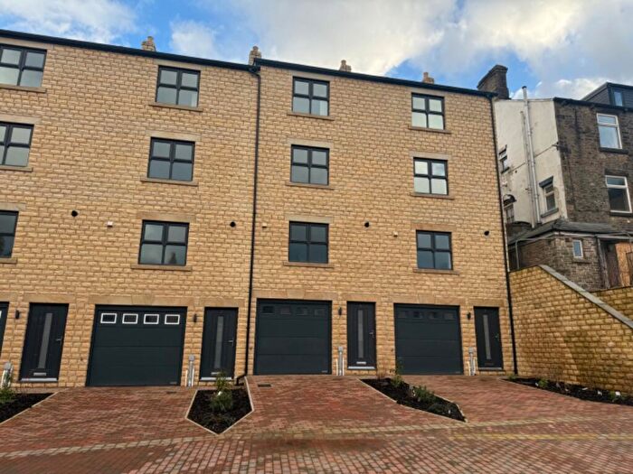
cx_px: 316
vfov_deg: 56.8
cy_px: 237
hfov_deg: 71.6
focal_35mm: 24
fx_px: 439
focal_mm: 6.76
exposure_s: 1/1855
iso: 100
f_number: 1.78
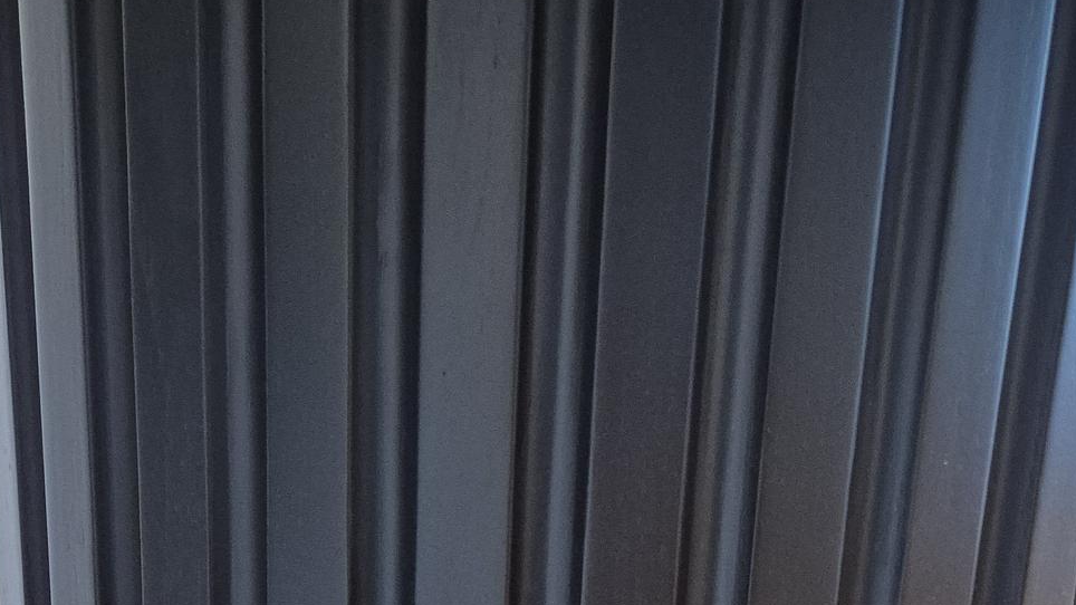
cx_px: 685
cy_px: 637
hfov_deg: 39.5
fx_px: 1483
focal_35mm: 52
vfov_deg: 22.0
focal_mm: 5.4
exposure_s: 1/25
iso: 1600
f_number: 1.8
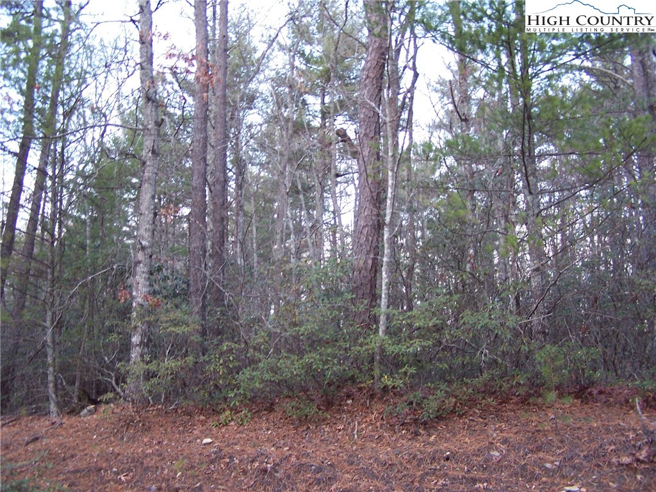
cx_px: 328
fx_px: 720
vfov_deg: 37.7
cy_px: 246
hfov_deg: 49.0
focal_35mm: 38
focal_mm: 6.3
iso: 140
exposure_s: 1/20
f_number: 2.8
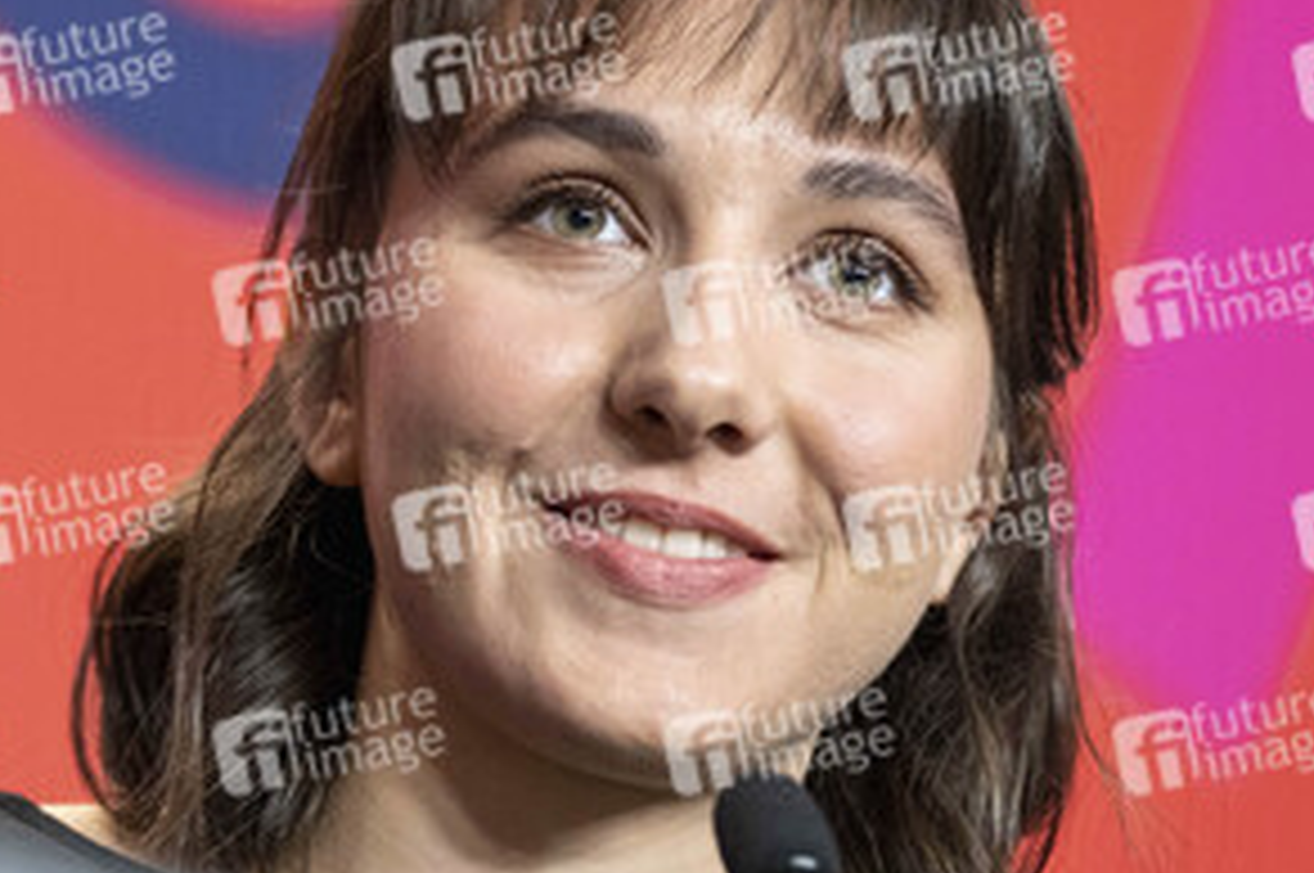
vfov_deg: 4.6
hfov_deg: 6.9
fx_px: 10938
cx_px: 389
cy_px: 405
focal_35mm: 300
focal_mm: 129.2
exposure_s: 1/250
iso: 2500
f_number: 2.8
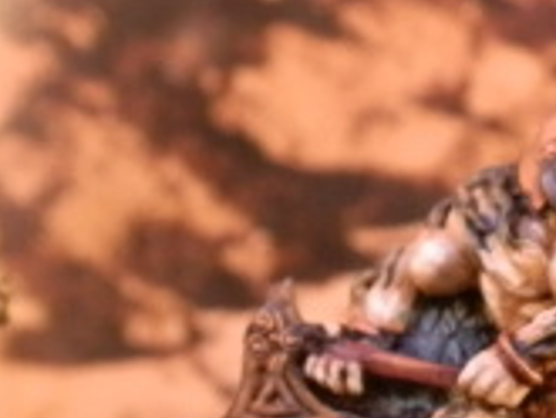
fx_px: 1463
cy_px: 522
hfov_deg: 21.4
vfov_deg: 15.6
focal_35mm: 91
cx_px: 388
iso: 400
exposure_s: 1/60
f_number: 3.1
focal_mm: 5
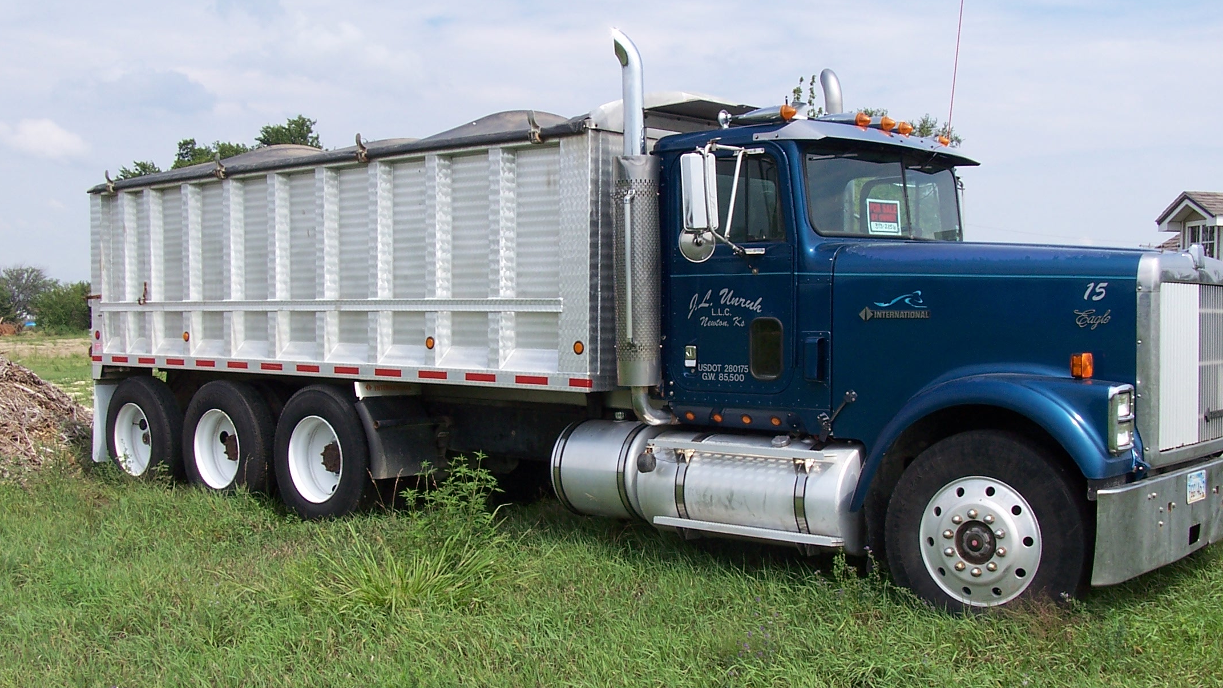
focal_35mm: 41
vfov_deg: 28.9
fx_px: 1329
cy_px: 405
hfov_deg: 49.4
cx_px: 613
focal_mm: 6
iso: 80
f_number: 4
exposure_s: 1/750
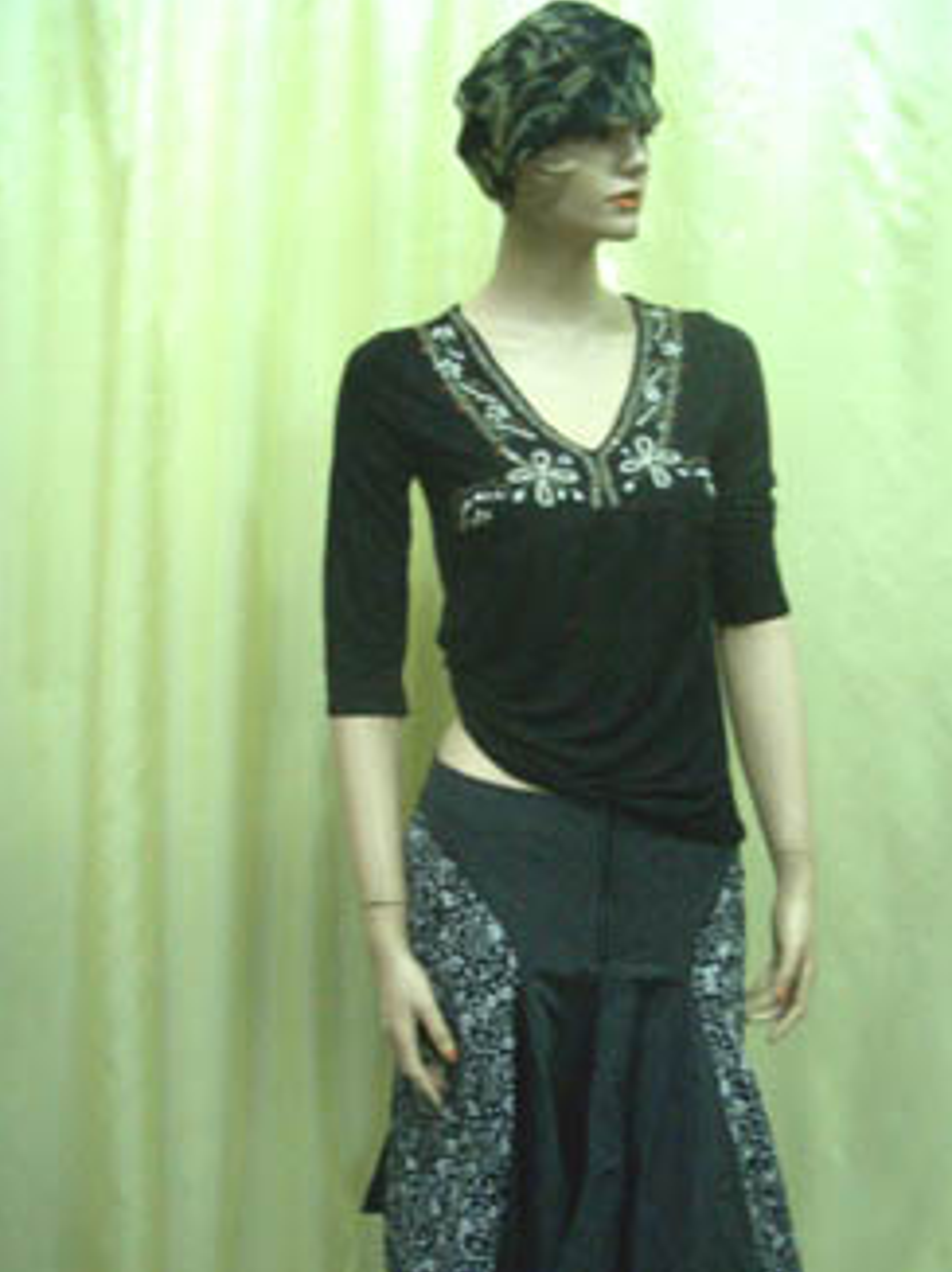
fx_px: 1579
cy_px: 706
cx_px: 550
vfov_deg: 43.8
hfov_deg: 33.5
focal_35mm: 43
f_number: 2.6
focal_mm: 5.8
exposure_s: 1/25
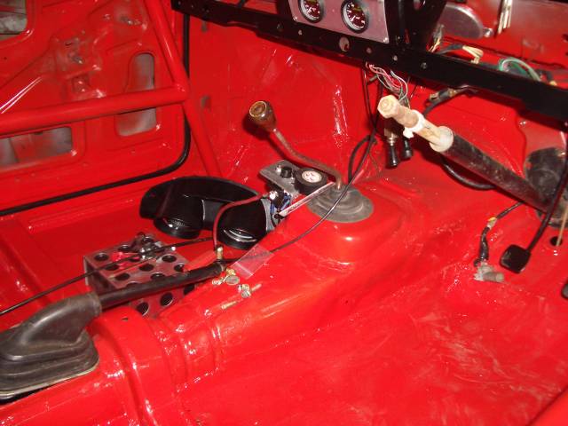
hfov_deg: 52.6
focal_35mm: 35
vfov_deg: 40.7
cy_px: 213
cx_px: 284
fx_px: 574
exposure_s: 1/60
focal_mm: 5.8
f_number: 2.6
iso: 200
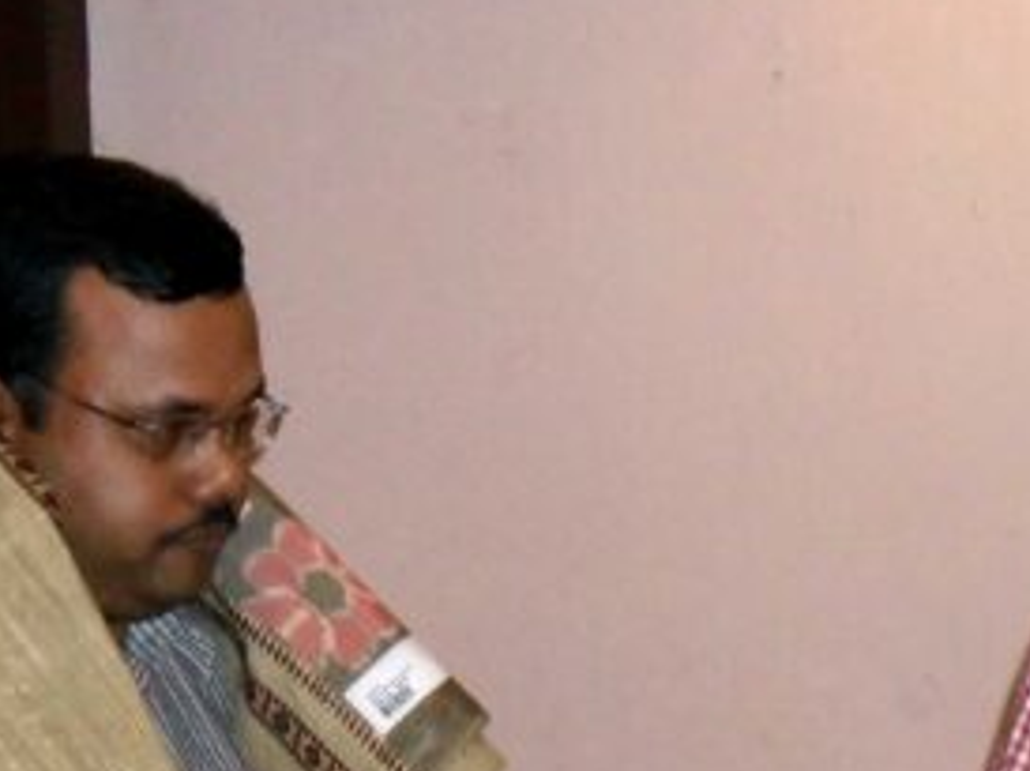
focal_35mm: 131
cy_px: 1034
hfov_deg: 14.9
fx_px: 3894
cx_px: 887
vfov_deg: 11.0
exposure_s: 1/45
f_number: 3.2
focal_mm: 6.3
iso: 200
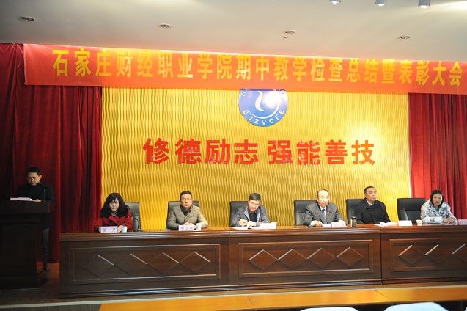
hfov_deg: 55.8
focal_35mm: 34
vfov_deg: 38.8
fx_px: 441
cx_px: 234
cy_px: 156
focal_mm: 34
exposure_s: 1/40
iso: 3200
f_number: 2.8
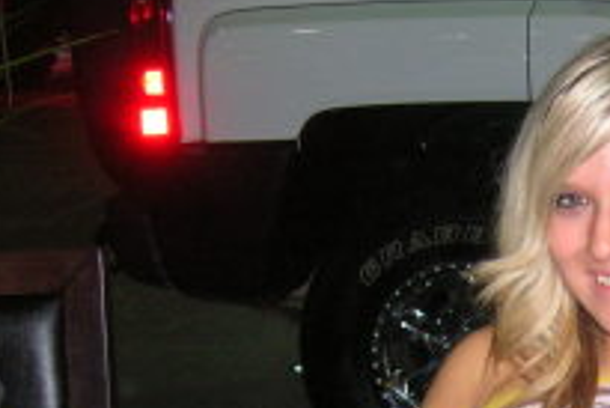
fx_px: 1899
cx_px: 595
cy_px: 463
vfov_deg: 12.0
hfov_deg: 17.8
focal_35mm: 112
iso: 158
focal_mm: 7.7
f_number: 3.2
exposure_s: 1/60.1
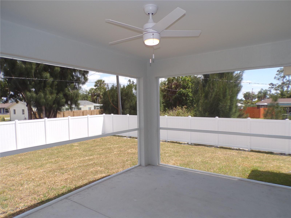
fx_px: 202
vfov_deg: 56.8
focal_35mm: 24
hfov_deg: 71.6
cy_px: 109
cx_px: 146
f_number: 3
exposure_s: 1/640
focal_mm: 4.3
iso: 80
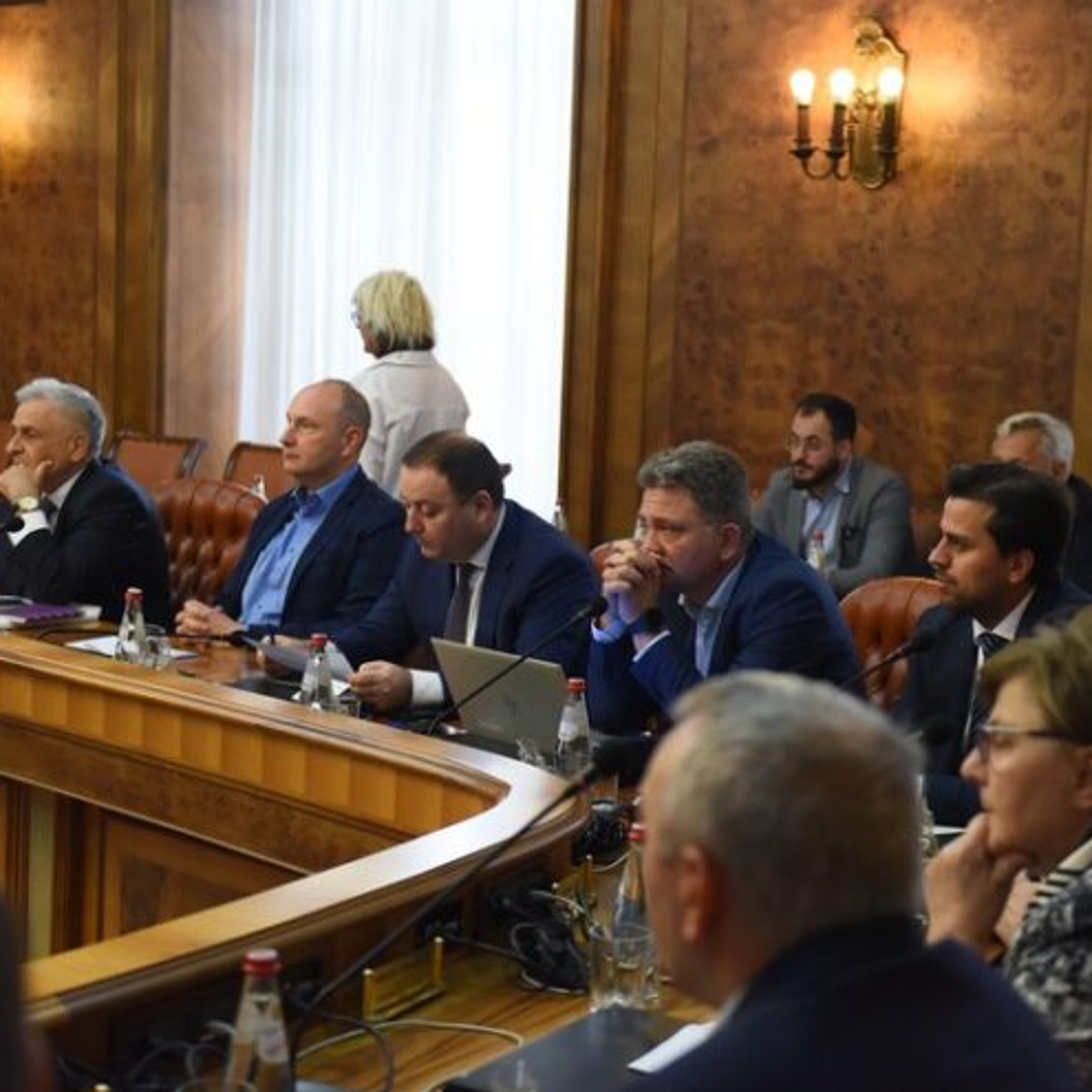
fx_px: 2391
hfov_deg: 25.7
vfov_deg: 25.7
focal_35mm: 67
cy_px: 545
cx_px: 655
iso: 2000
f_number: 3.2
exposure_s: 1/200
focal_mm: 52
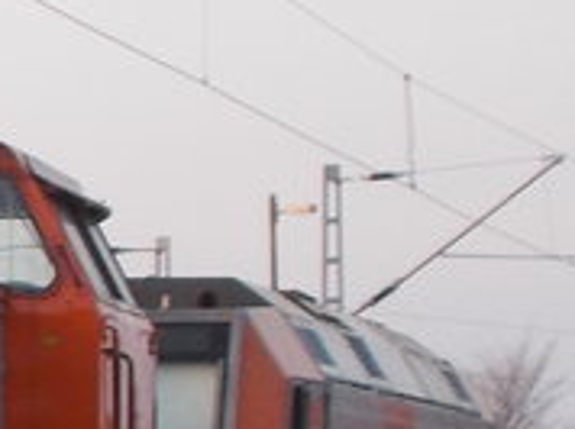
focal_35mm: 392
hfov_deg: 4.9
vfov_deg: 3.8
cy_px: 516
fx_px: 6503
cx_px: -992
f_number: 4.9
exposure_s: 1/80
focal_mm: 10.3
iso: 80
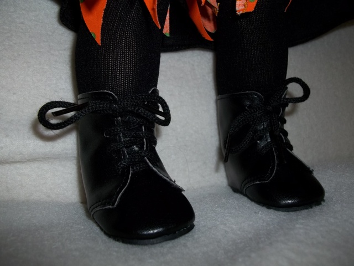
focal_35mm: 32
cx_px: 177
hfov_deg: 56.8
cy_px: 133
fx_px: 327
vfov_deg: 44.2
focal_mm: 5.7
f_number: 2.9
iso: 64
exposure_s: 1/30
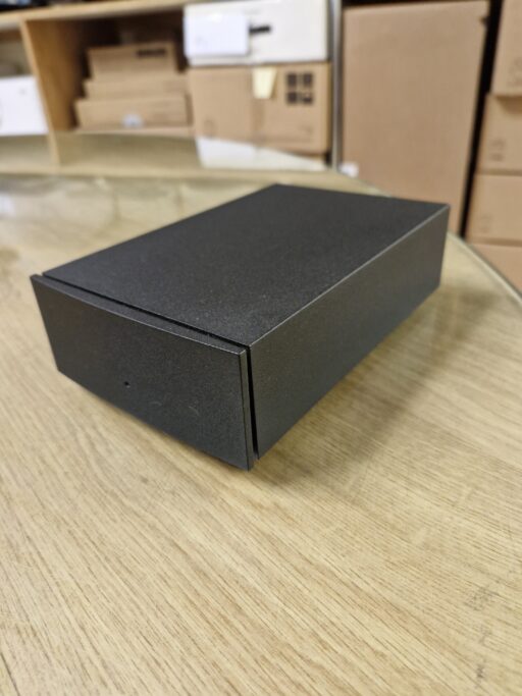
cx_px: 261
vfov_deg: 73.9
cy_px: 348
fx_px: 463
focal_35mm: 23
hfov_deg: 58.9
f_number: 1.8
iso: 800
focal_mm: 5.54
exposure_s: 1/100
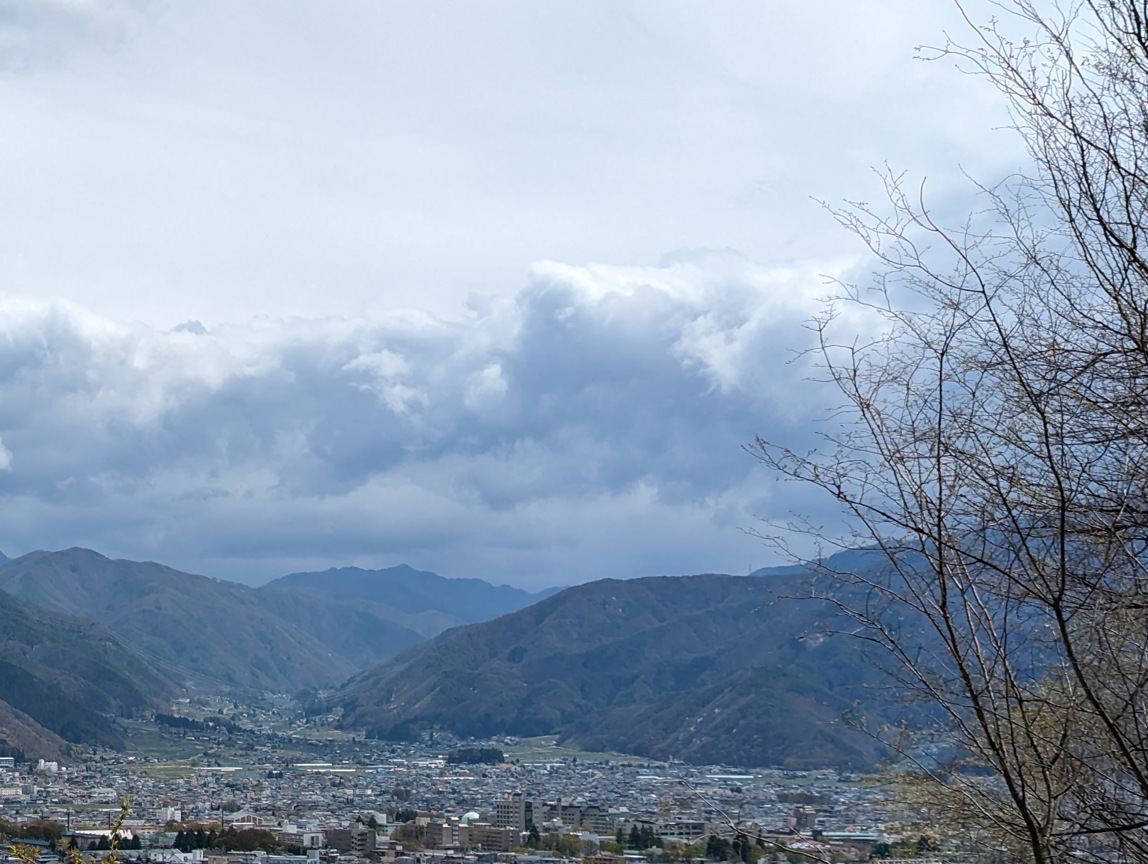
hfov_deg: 24.1
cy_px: 532
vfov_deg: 18.5
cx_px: 250
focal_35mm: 80
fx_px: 2657
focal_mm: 6.81
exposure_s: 1/4464
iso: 55
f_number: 1.85
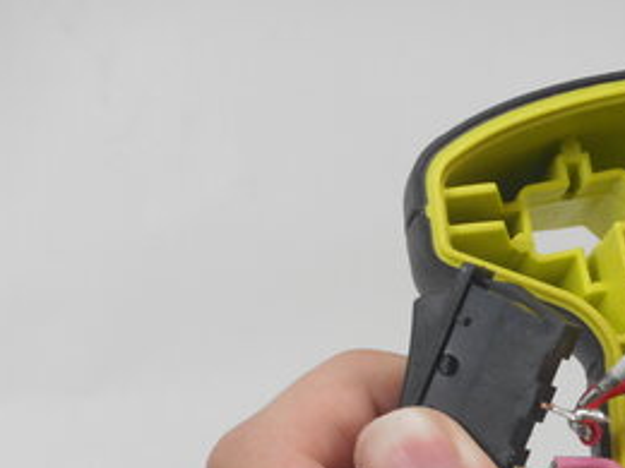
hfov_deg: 6.5
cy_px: 514
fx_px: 5507
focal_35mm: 305
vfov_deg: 4.9
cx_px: 584
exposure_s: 1/60
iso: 220
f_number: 6.1
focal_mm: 23.9
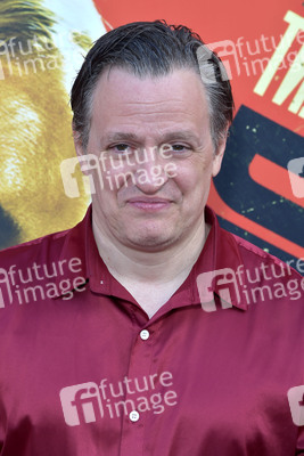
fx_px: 1329
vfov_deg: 19.4
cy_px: 228
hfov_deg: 13.1
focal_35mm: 105
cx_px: 152
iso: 250
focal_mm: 105
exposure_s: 1/200
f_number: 6.3
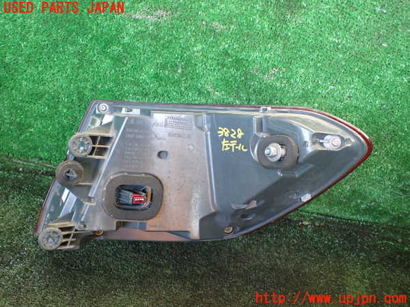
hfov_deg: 60.0
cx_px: 205
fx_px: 355
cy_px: 154
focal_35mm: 30
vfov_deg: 46.8
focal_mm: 5.4
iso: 500
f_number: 2.3
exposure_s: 1/125
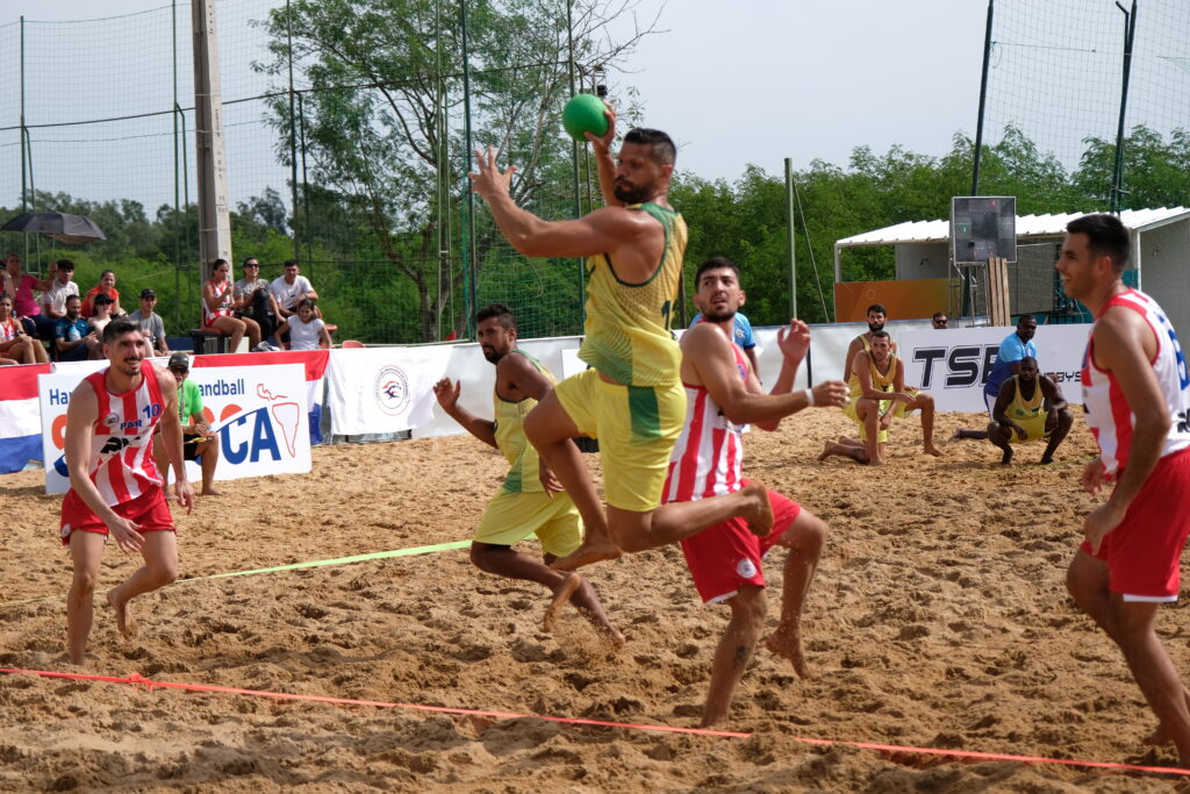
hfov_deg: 24.8
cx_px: 595
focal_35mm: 82
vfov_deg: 16.7
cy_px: 397
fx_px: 2711
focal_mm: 54.5
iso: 100
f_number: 4
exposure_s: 1/1000
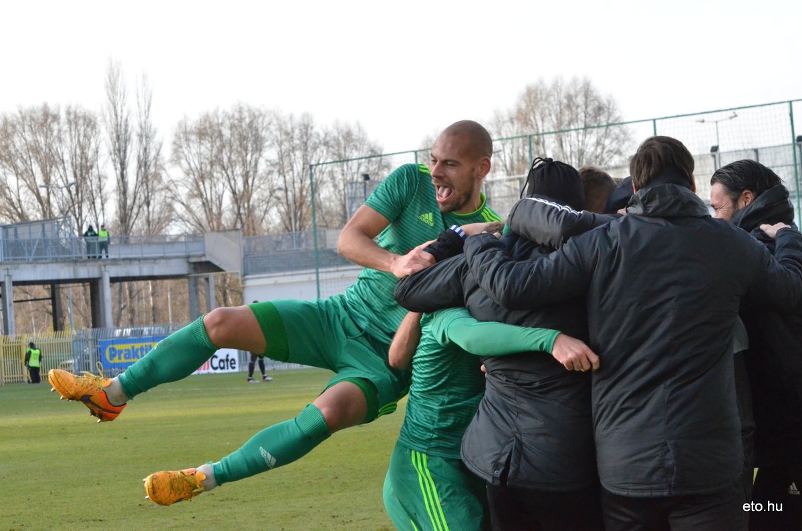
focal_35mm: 105
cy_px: 266
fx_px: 2334
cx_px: 401
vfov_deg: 13.0
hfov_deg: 19.5
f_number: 9
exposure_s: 1/1250
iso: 3200
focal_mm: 70
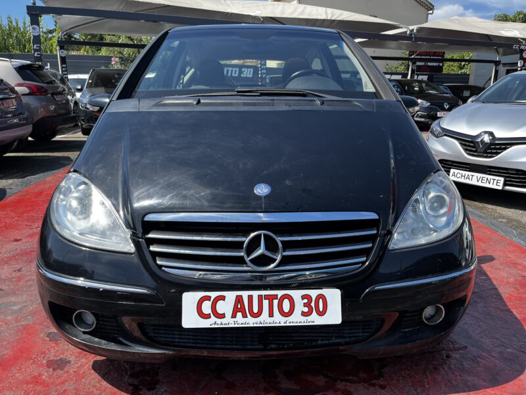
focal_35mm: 26
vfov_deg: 53.1
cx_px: 263
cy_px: 198
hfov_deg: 67.3
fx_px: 395
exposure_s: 1/1212
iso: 50
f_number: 1.6
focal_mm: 5.1
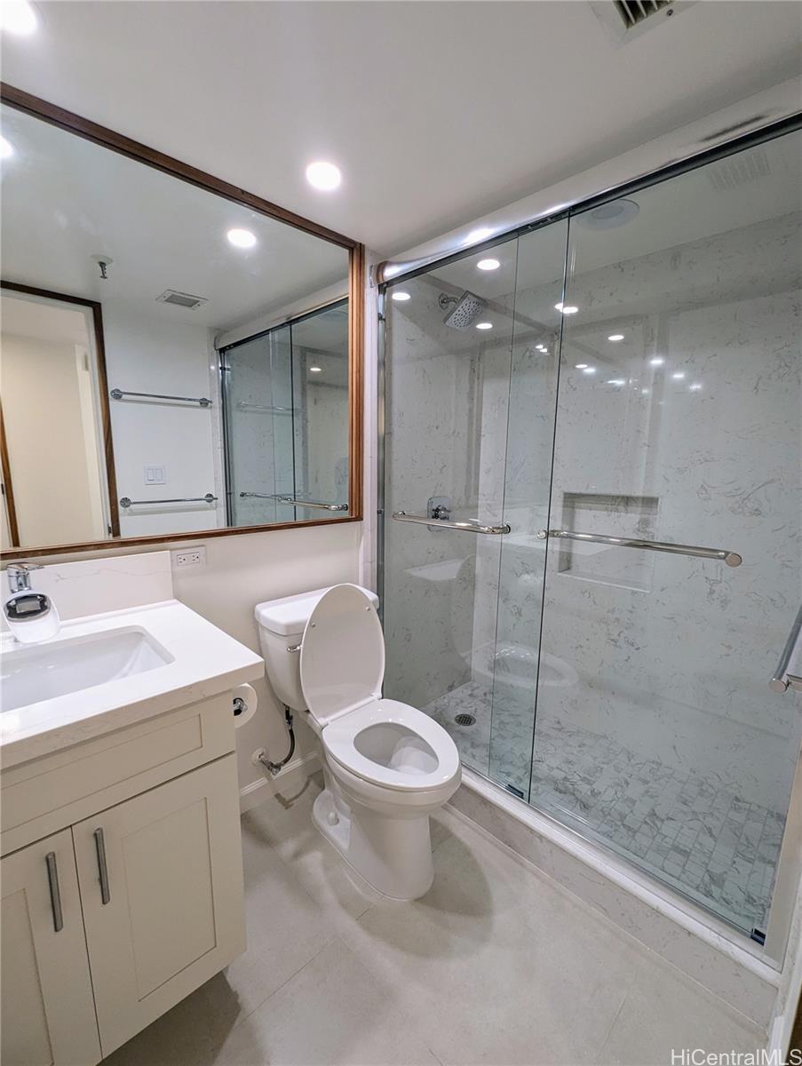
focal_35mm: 13
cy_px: 533
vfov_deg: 106.1
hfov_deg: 90.0
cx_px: 401
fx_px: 401
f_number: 2.2
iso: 69
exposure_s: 1/40
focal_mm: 1.95
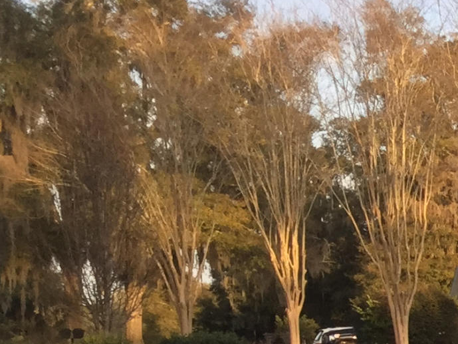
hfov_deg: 12.5
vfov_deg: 10.6
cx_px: 981
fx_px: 1786
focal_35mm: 135
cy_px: 533
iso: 25
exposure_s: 1/245
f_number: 2.4
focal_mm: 3.3
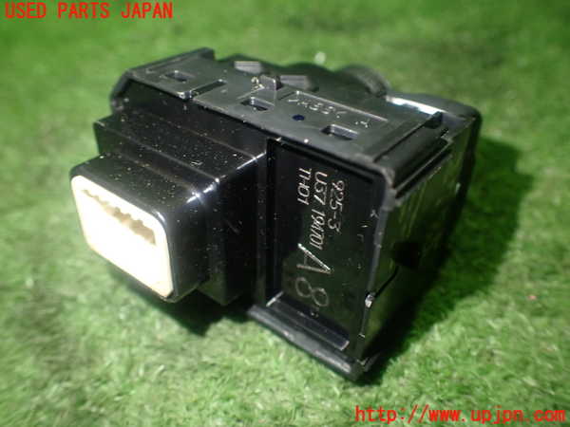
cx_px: 285
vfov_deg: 46.8
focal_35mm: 30
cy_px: 214
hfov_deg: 60.0
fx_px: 494
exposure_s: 1/30
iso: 320
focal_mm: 5.4
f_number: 2.3
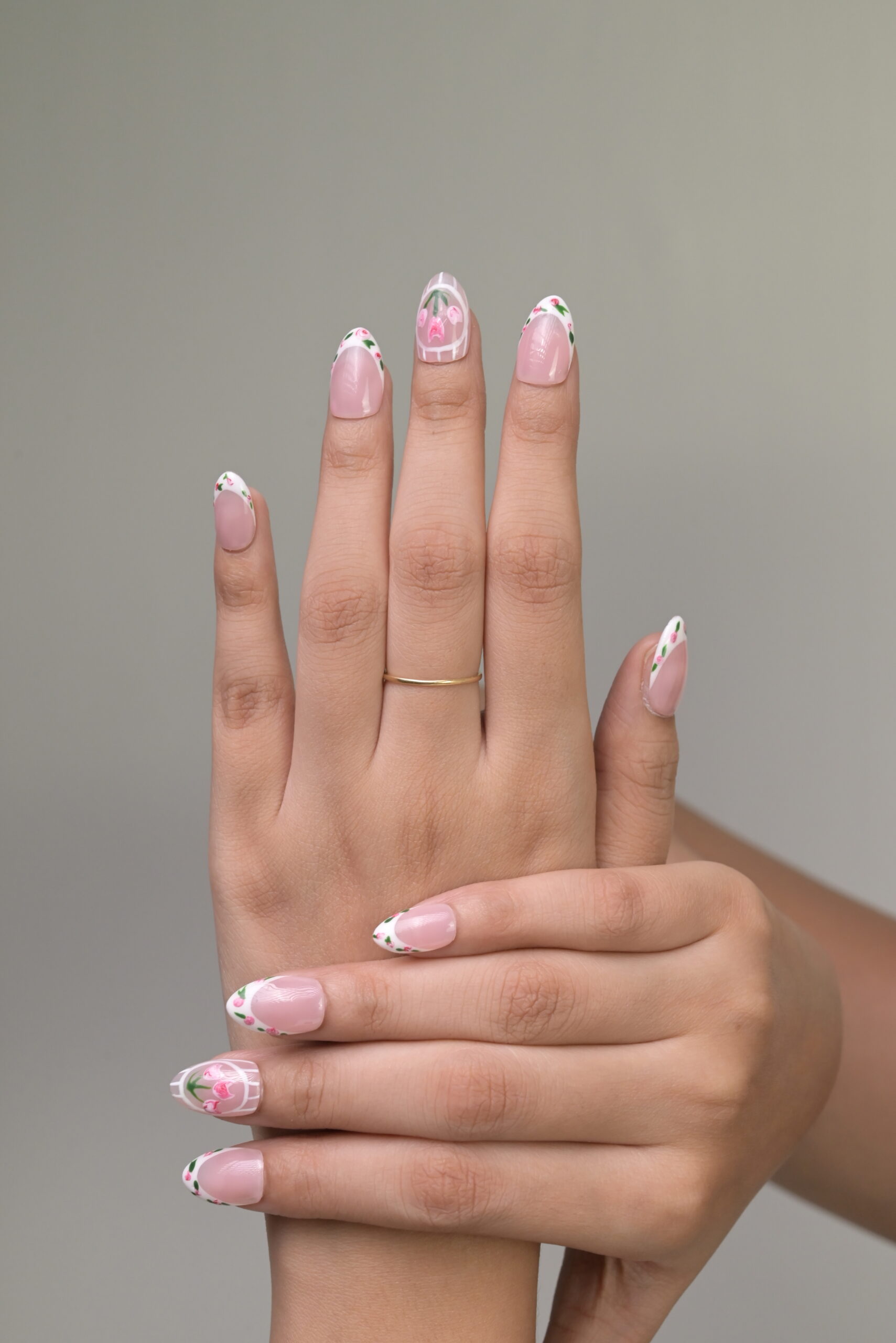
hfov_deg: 19.5
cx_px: 448
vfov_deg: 28.8
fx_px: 2611
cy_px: 672
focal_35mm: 70
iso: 2000
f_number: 10
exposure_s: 1/125
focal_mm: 70
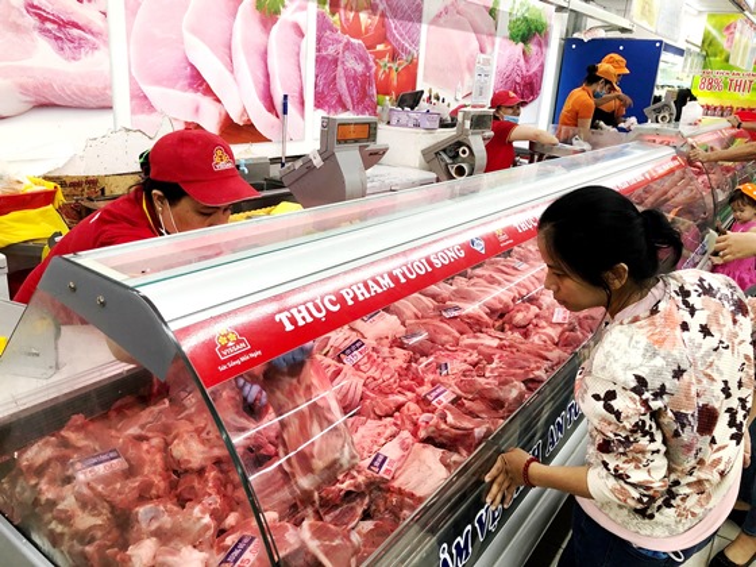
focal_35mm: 28
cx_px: 378
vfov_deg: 49.7
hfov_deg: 63.4
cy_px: 284
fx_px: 612
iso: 32
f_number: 1.8
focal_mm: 4
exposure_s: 1/33
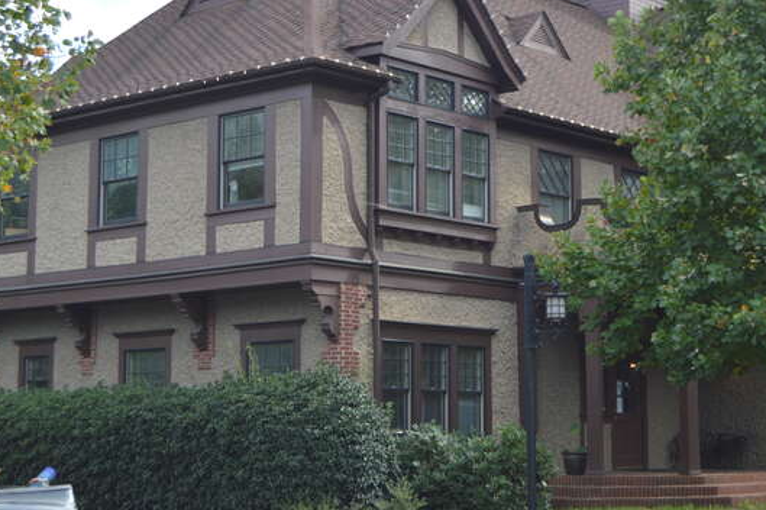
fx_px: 1574
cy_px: 196
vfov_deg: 18.4
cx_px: 432
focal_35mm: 74
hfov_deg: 27.3
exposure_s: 1/160
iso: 100
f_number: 6.3
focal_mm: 34
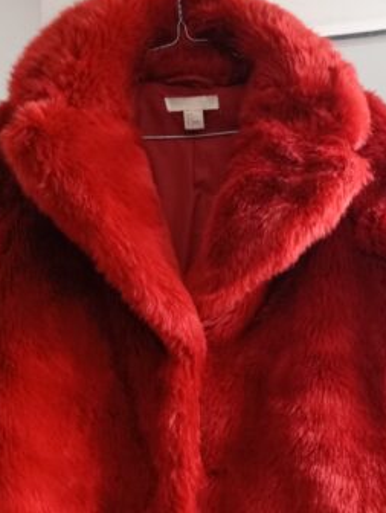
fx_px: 742
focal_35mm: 50
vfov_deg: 36.6
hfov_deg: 29.1
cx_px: 223
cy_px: 421
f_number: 1.8
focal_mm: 4.27
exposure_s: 1/33.3
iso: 1378
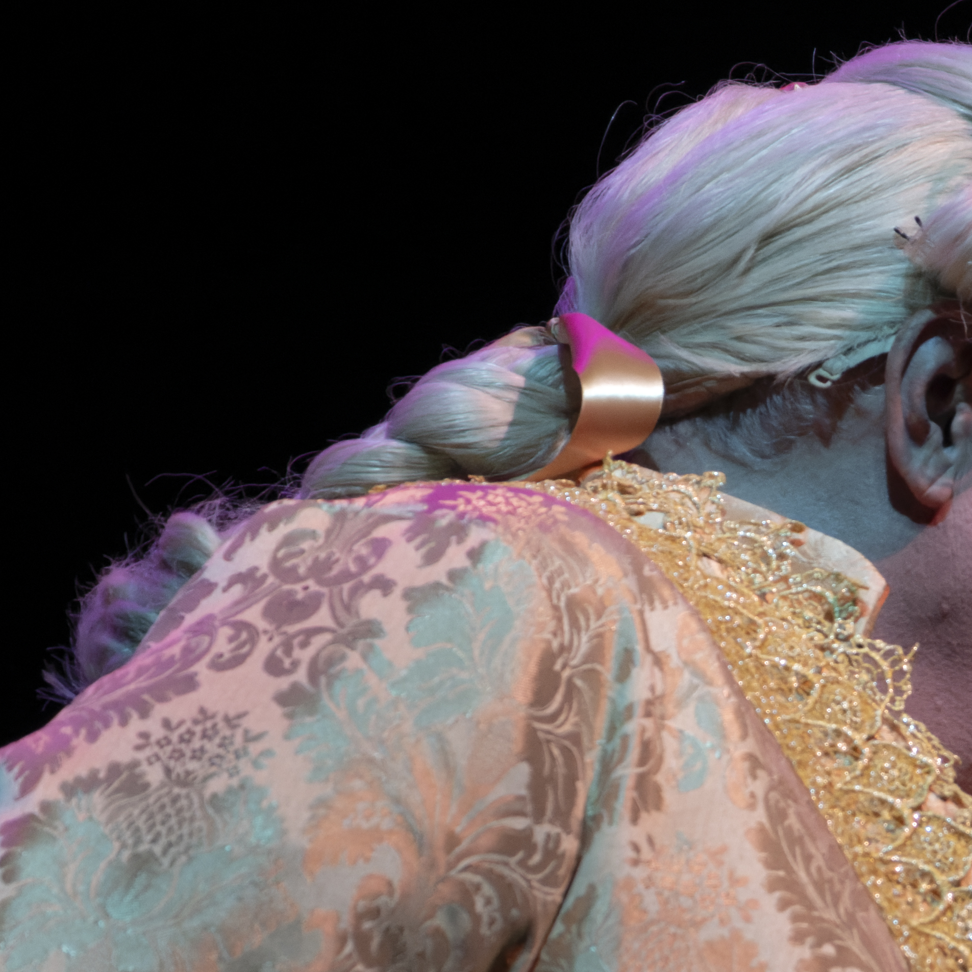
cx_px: 1665
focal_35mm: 493
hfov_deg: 3.5
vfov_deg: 3.5
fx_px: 15662
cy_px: 1076
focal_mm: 95
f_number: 4
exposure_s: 1/160
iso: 2500
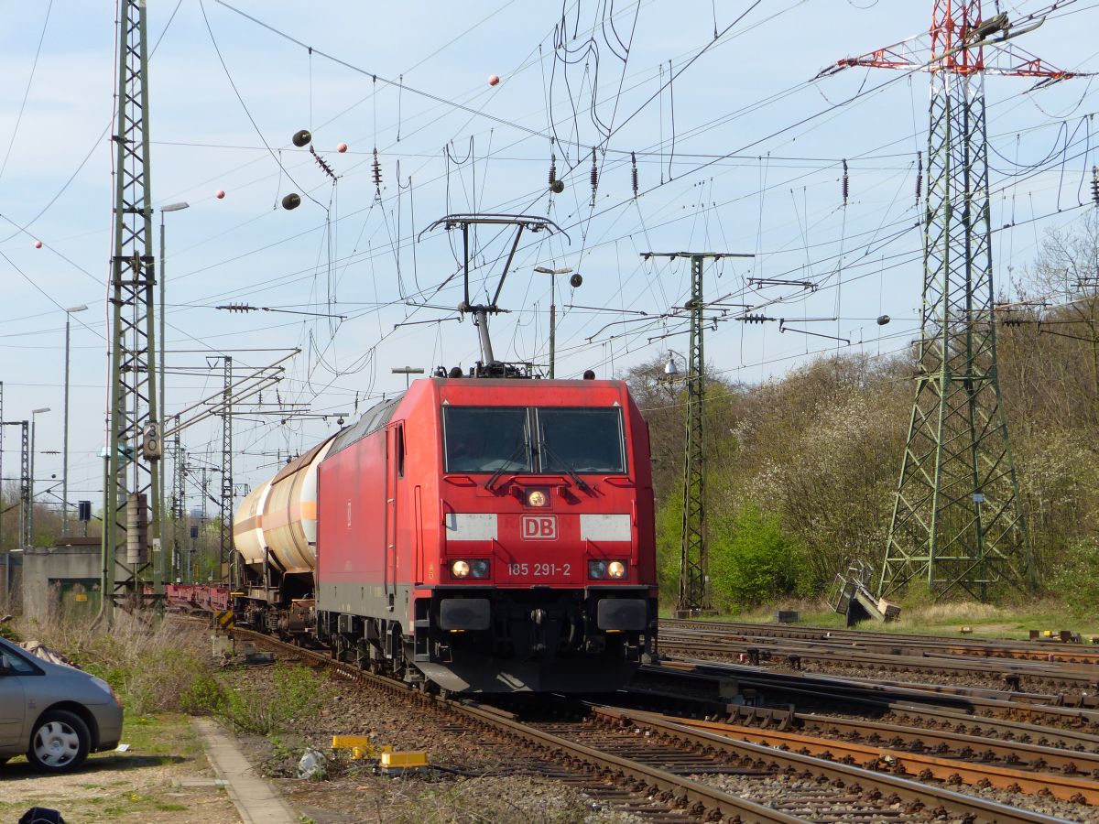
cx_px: 550
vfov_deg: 14.5
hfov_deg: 19.3
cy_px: 412
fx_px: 3238
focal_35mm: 102
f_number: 4
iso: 100
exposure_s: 1/800
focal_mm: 18.3
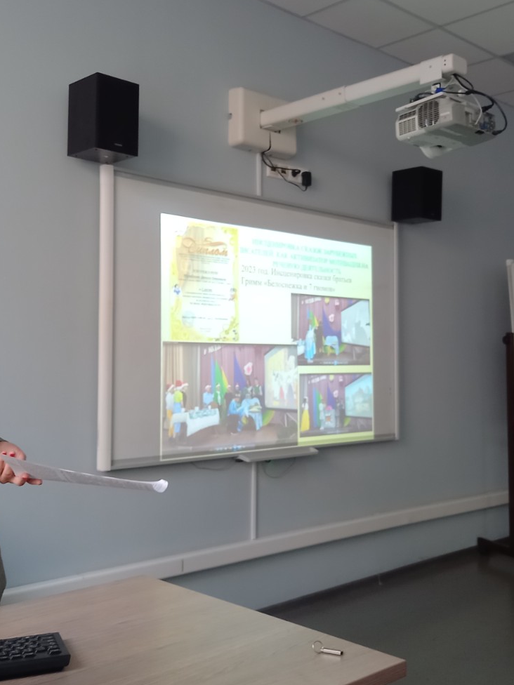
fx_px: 812
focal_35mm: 41
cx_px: 296
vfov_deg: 45.8
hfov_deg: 35.1
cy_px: 337
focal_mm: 4.6
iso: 320
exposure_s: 1/33.3
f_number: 2
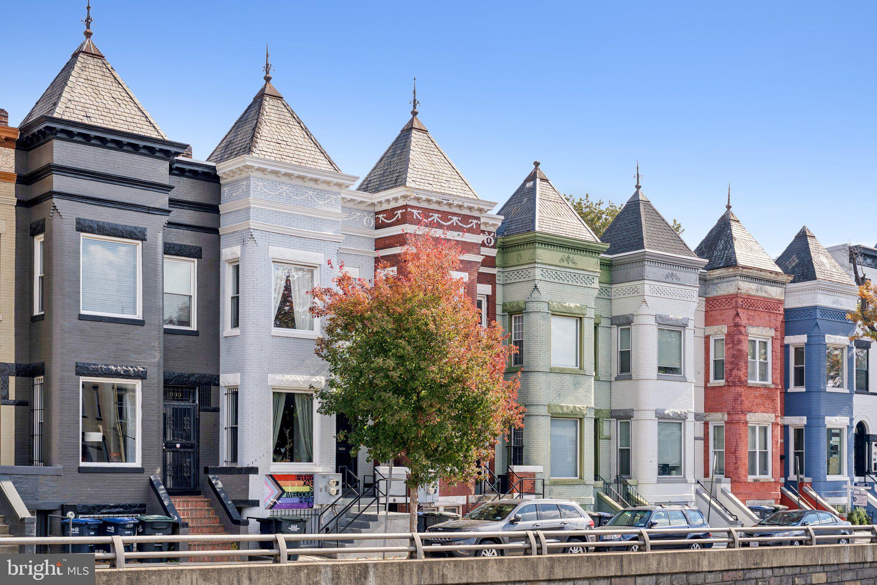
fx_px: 1145
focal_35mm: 47
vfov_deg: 28.7
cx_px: 438
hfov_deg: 41.9
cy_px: 292
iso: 80
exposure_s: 1/200
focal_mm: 47
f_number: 7.1
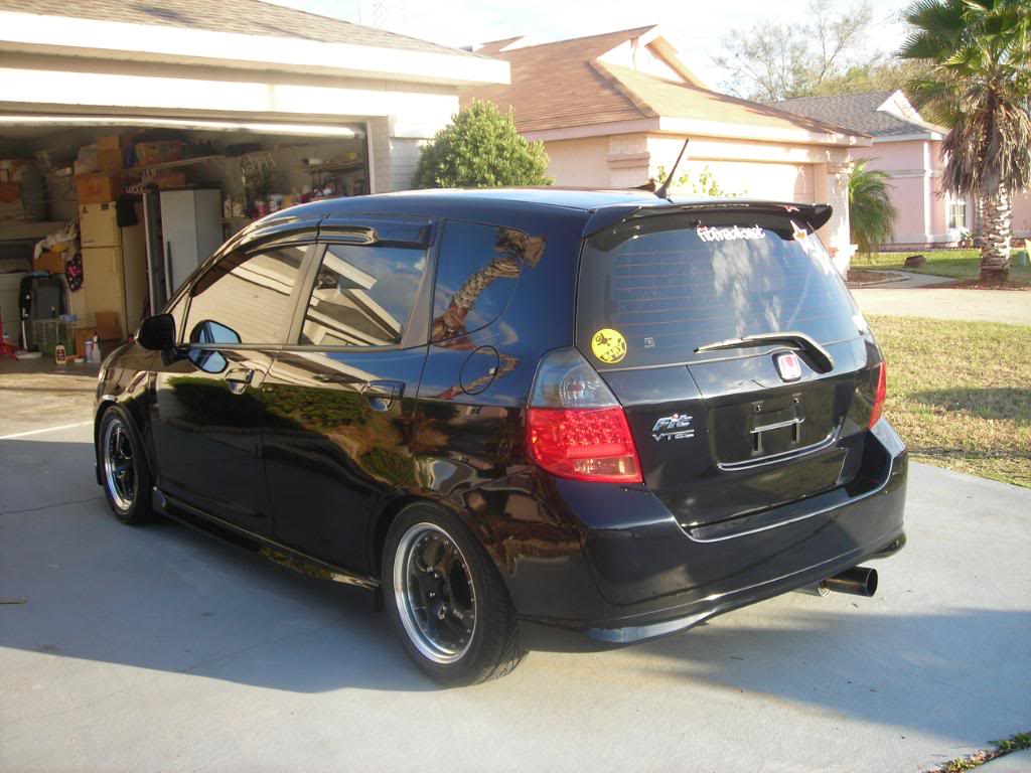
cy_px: 386
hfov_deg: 49.0
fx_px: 1132
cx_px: 516
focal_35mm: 38
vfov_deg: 37.7
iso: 50
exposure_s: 1/108
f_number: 3.2
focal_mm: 6.3
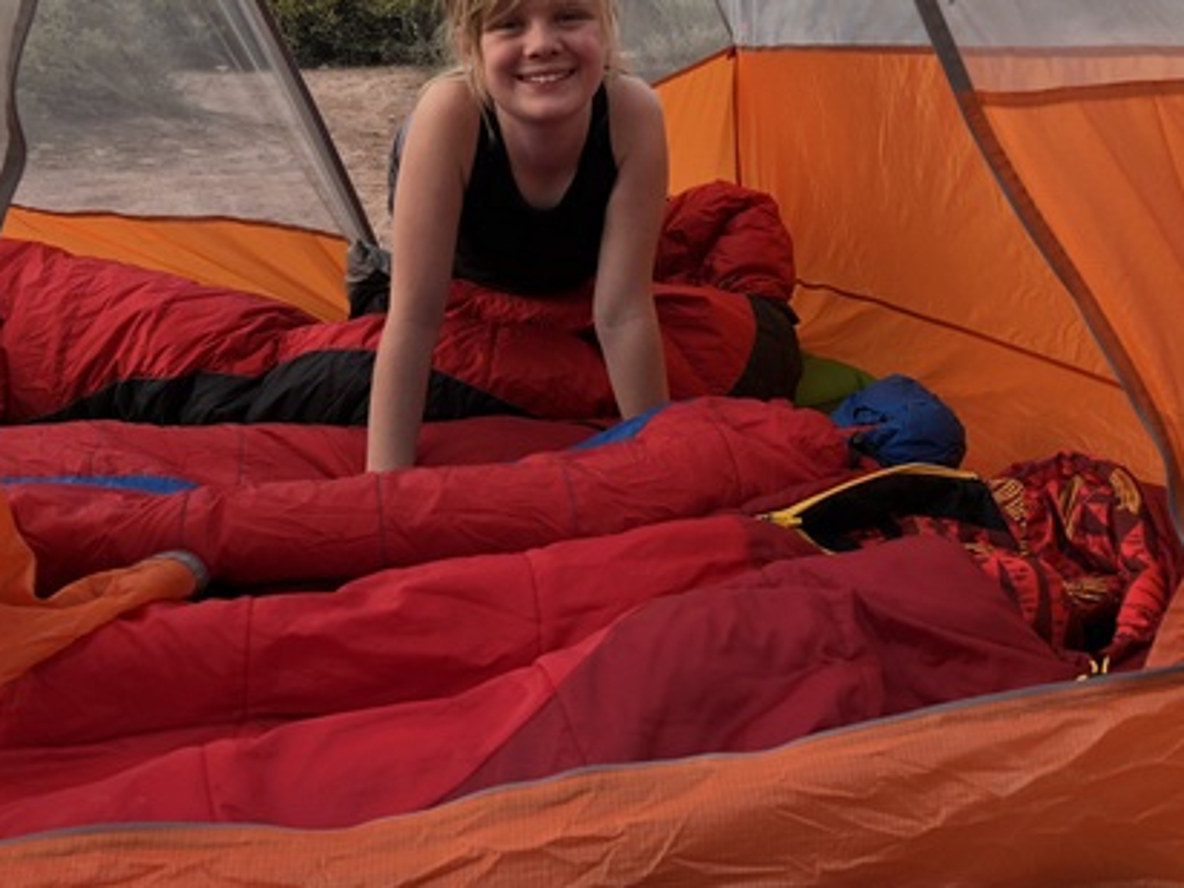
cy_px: 253
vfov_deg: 31.8
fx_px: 1539
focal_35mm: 45
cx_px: 624
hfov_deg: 42.1
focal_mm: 3.99
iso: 25
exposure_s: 1/120
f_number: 1.8
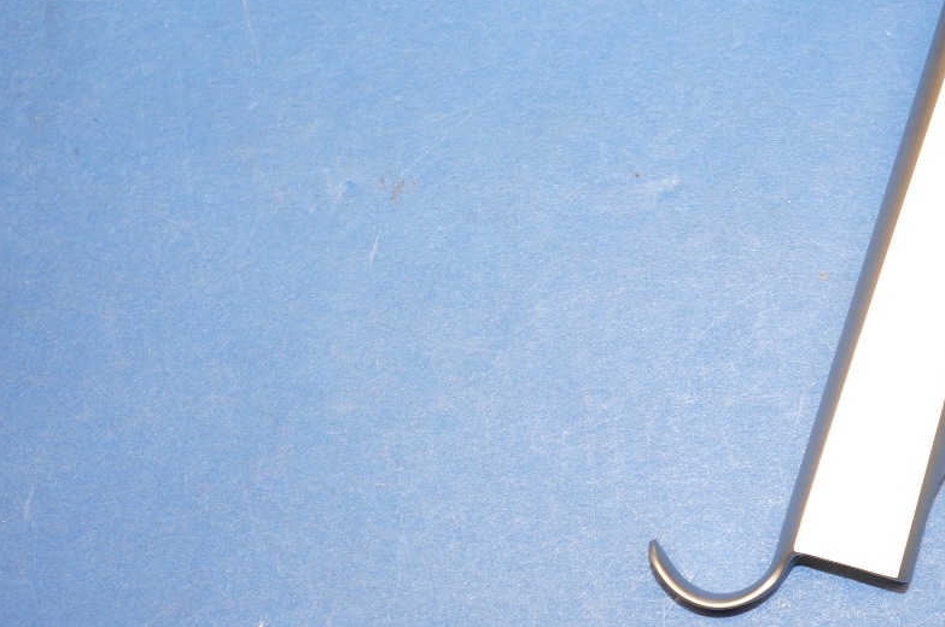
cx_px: 694
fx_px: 2412
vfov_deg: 14.8
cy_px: 150
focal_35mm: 92
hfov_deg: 22.0
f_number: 4
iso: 400
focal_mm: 30
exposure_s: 1/60
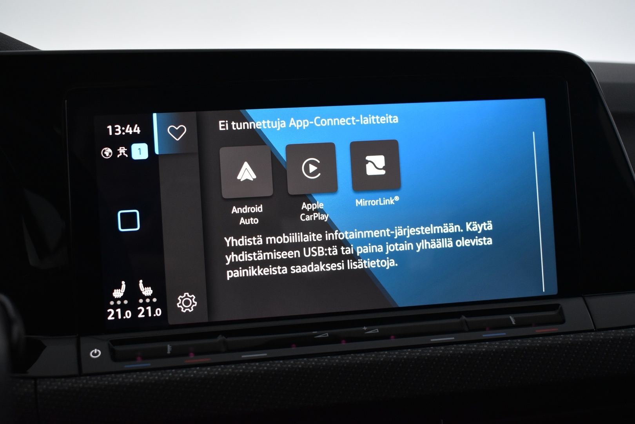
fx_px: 794
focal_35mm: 45
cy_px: 212
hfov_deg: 43.6
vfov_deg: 29.9
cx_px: 318
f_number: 4.2
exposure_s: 1/50
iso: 1400
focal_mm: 30
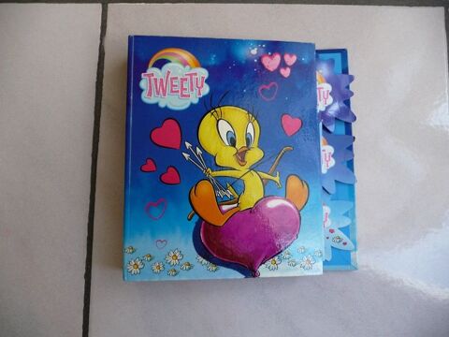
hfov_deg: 63.4
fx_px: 363
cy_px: 168
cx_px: 224
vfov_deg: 49.7
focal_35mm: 28
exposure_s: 1/30
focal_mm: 4.7
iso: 200
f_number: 3.3
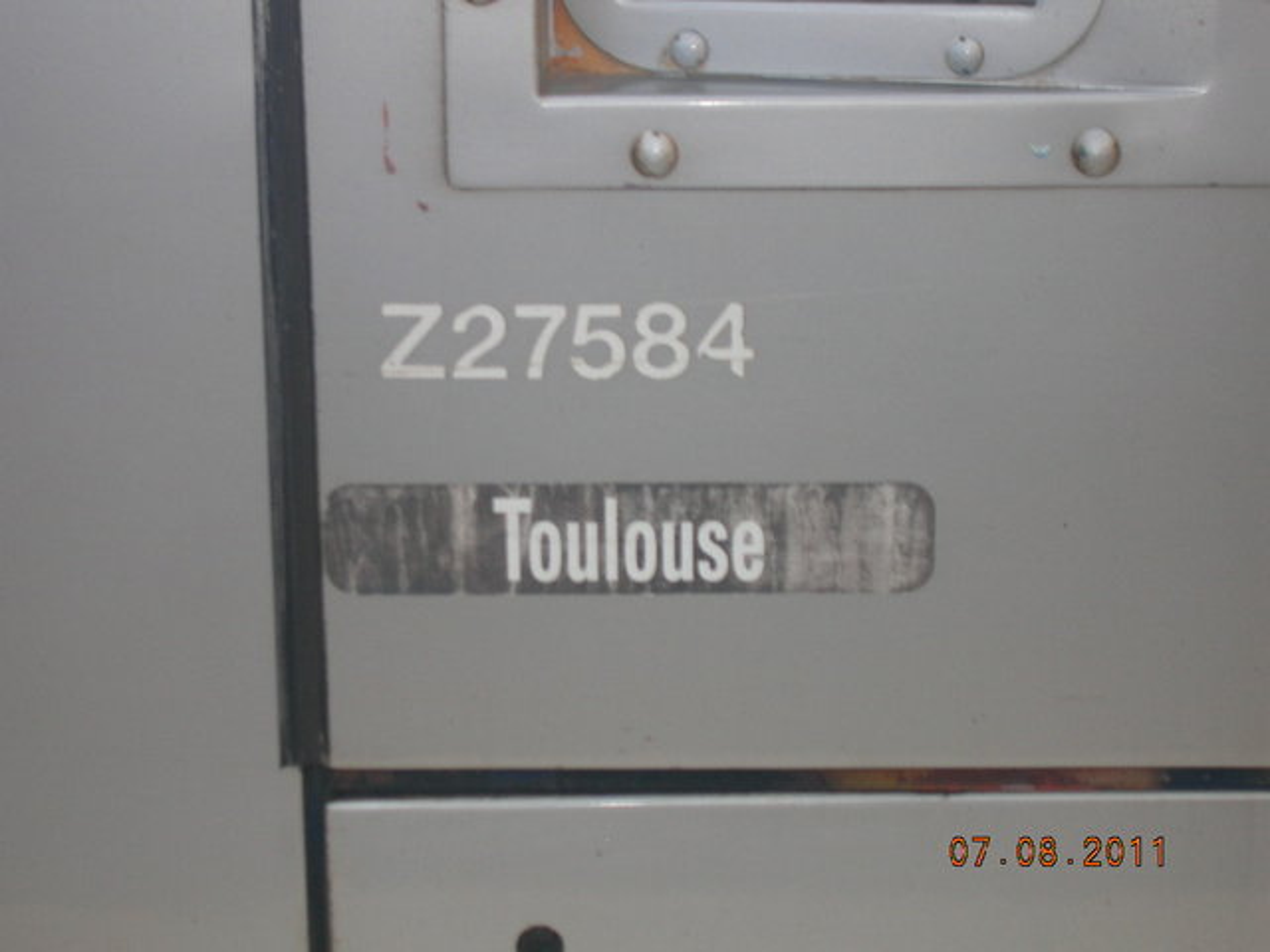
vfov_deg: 14.1
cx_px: 635
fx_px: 3852
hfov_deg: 18.7
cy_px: 476
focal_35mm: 105
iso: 50
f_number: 4.9
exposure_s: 1/30
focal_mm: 17.4
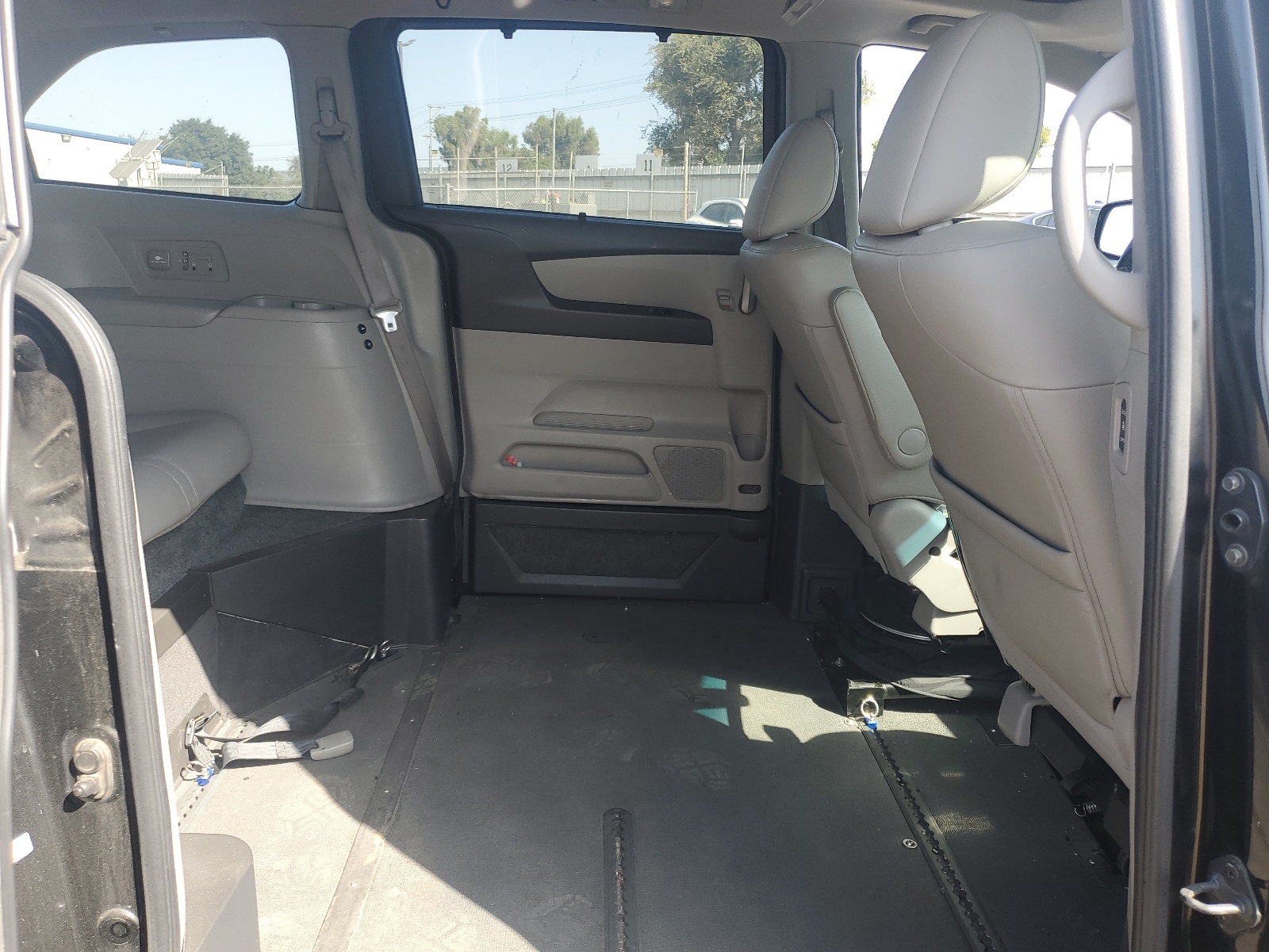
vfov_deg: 53.1
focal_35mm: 26
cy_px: 476
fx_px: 953
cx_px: 634
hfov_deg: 67.3
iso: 50
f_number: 1.5
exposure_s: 1/294
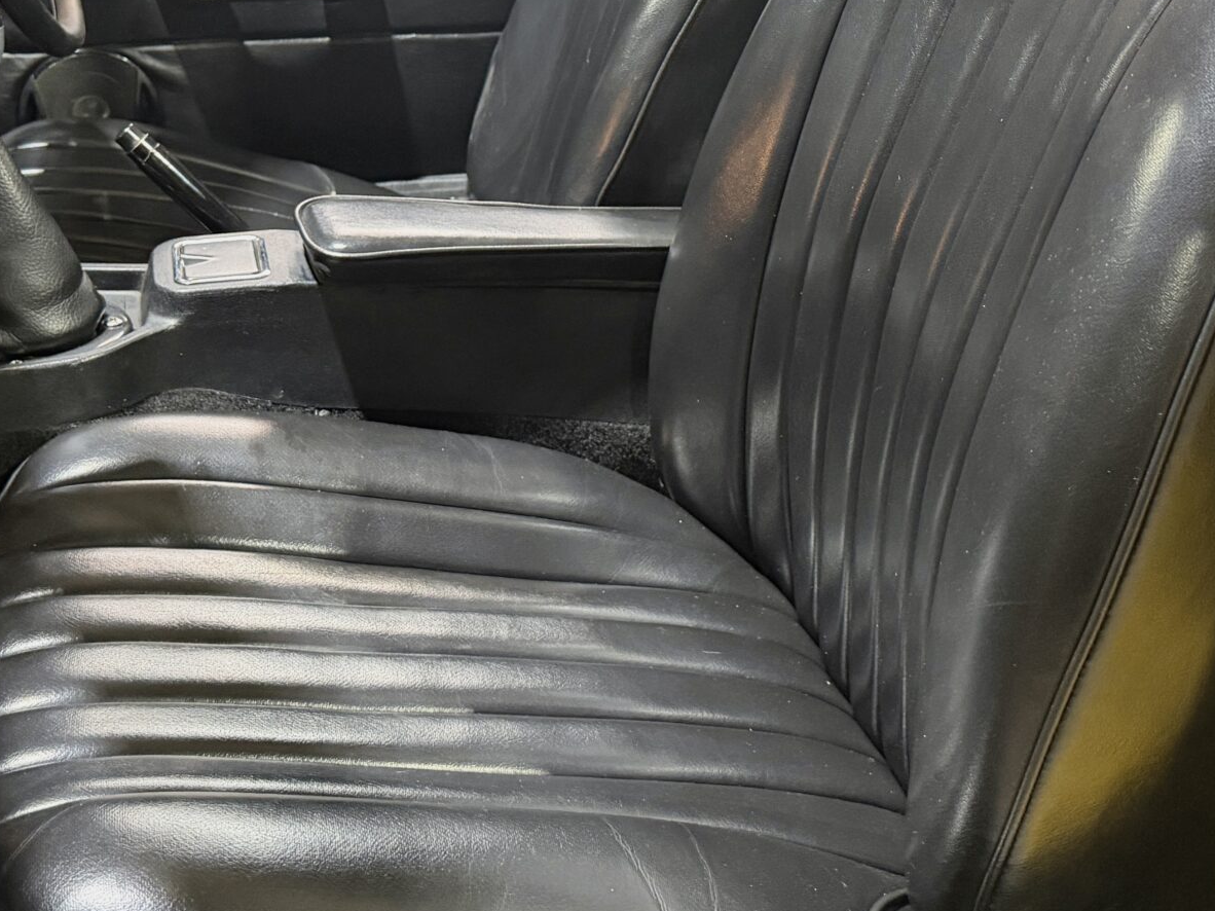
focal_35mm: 52
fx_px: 1825
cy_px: 219
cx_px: 516
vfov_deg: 27.6
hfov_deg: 36.7
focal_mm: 6.76
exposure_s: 1/33
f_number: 1.78
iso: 640
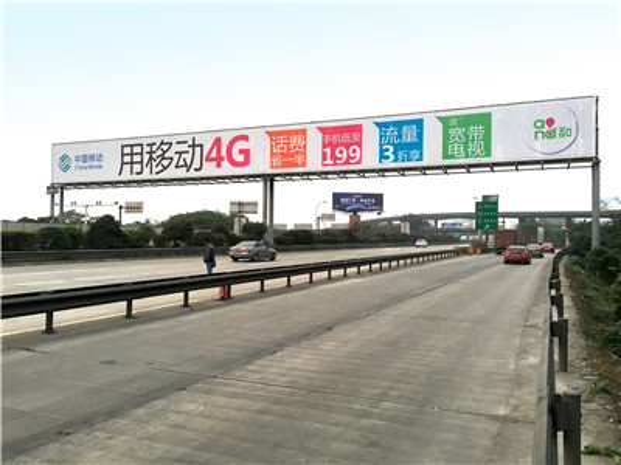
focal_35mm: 29
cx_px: 310
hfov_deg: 61.7
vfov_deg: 48.2
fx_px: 520
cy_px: 232
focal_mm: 4.15
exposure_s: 1/33
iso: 25
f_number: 2.2
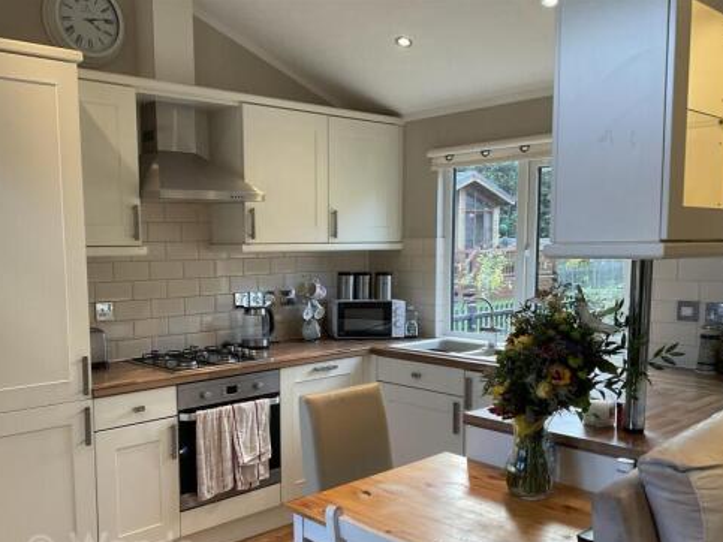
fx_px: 731
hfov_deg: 52.4
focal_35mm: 35
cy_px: 326
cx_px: 308
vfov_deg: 40.5
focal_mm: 3
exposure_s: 1/50
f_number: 1.8
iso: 40
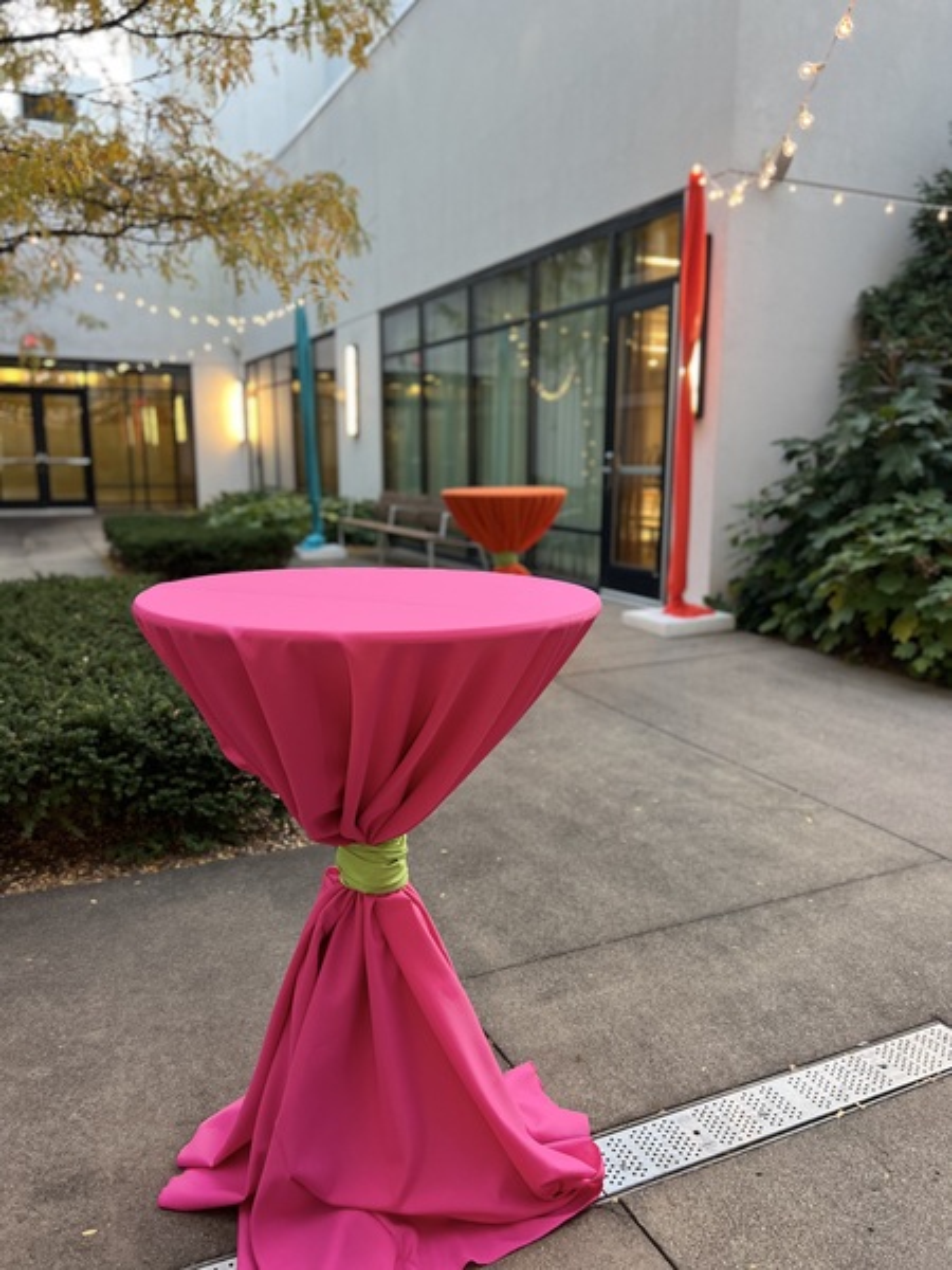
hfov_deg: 53.1
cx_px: 476
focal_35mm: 26
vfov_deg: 67.3
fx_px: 953
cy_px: 635
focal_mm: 5.7
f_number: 1.5
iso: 125
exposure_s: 1/120
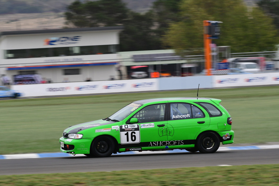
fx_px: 2326
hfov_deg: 6.9
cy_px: 93
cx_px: 140
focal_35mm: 300
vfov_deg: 4.6
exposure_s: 1/250
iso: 320
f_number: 10
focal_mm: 200
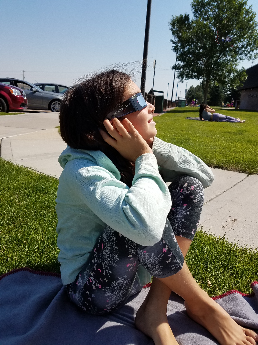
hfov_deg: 53.1
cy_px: 172
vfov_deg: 67.3
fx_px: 258
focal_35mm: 26
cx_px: 129
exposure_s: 1/1136
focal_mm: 4.2
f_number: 1.7
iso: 40
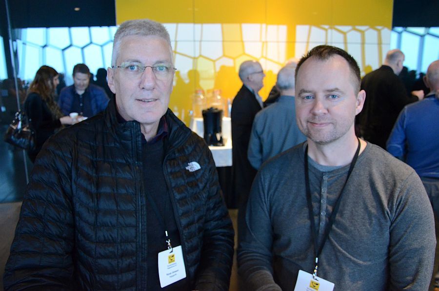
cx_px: 220
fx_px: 383
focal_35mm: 32
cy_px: 146
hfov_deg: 59.6
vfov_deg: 41.5
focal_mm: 21
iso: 4000
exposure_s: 1/80
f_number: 4.5
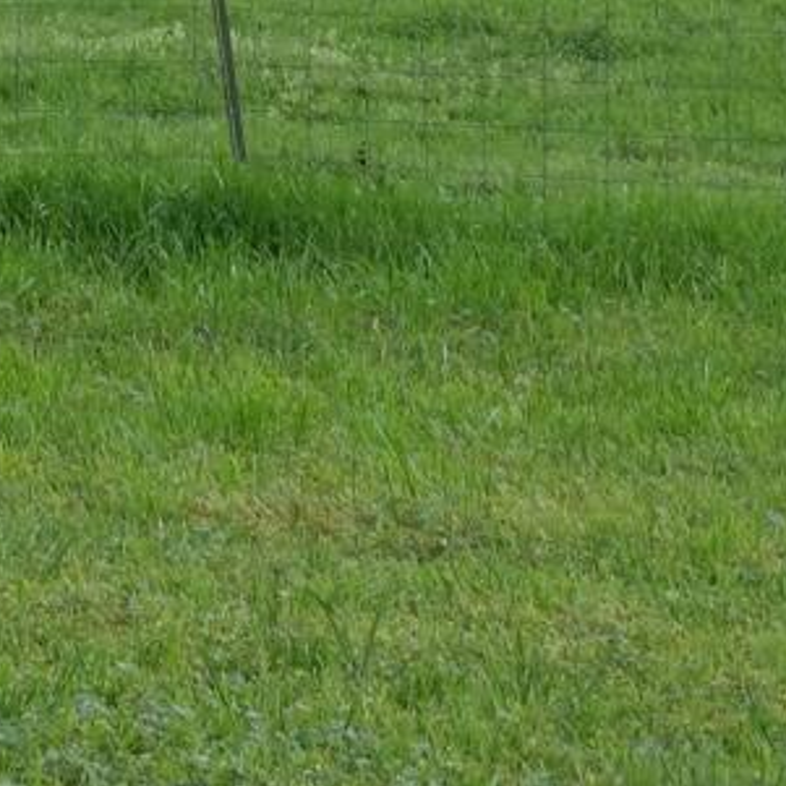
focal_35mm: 288
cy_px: -862
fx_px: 7398
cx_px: -1055
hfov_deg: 5.9
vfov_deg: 5.9
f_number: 16
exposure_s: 1/60
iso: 250
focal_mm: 34
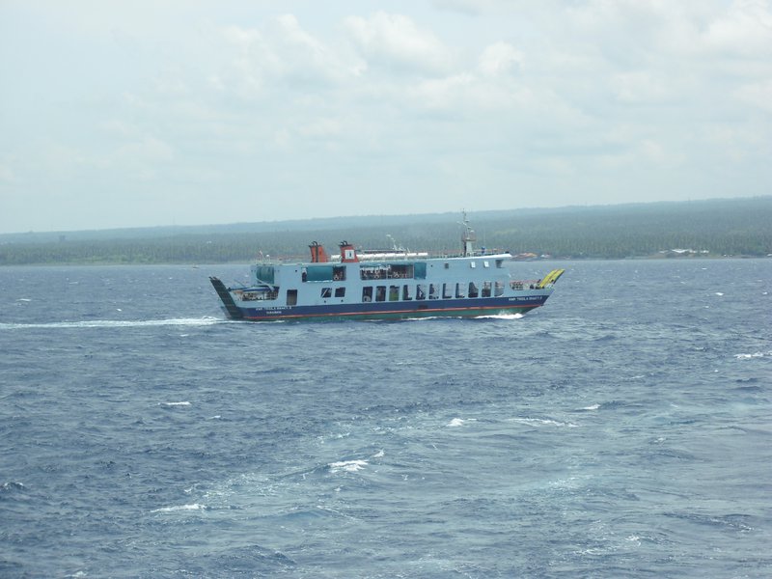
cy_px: 290
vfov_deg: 13.1
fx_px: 2520
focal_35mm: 113
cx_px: 386
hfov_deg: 17.4
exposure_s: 1/800
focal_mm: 18.6
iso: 100
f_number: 5.2
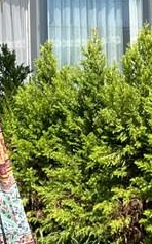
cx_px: -44
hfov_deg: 8.7
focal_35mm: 149
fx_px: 988
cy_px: 43
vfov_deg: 14.0
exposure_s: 1/2008
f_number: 1.5
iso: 50
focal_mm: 5.7
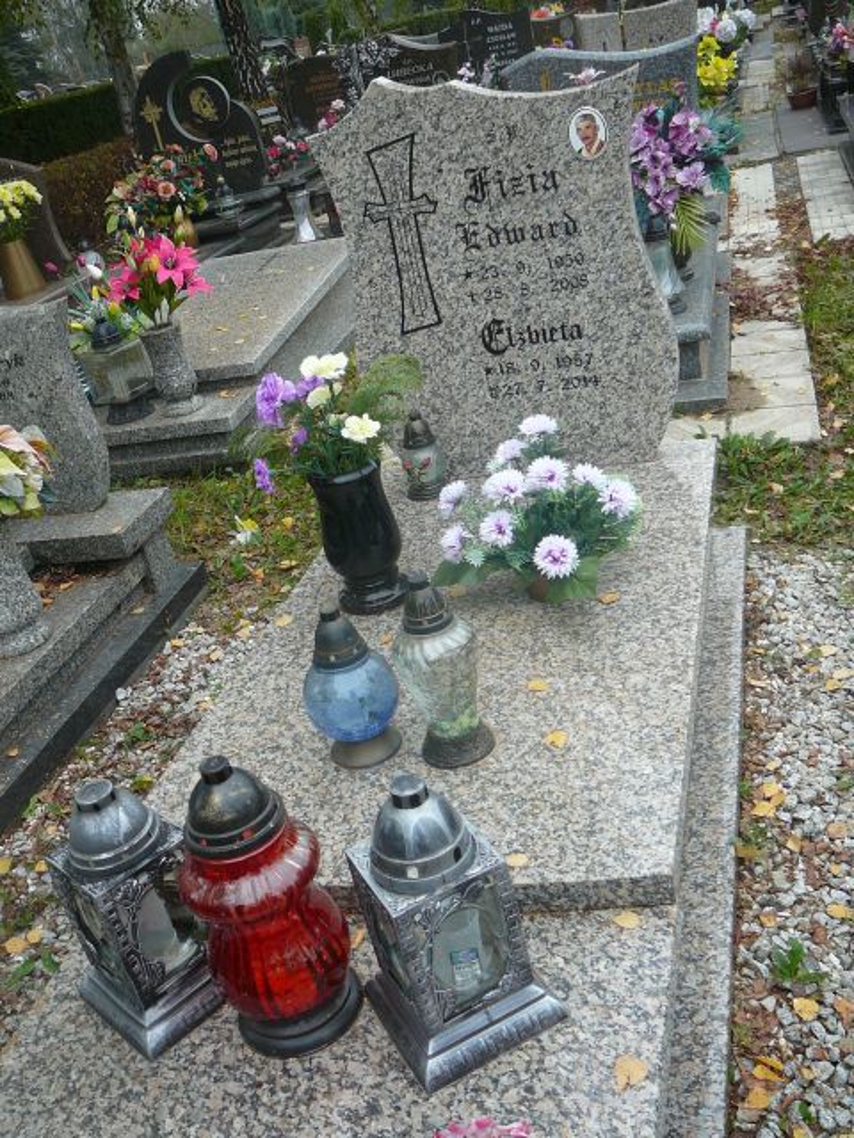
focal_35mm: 35
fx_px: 1151
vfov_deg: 52.6
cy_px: 569
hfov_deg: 40.7
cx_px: 427
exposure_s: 1/60
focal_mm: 5.2
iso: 80
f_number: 2.8
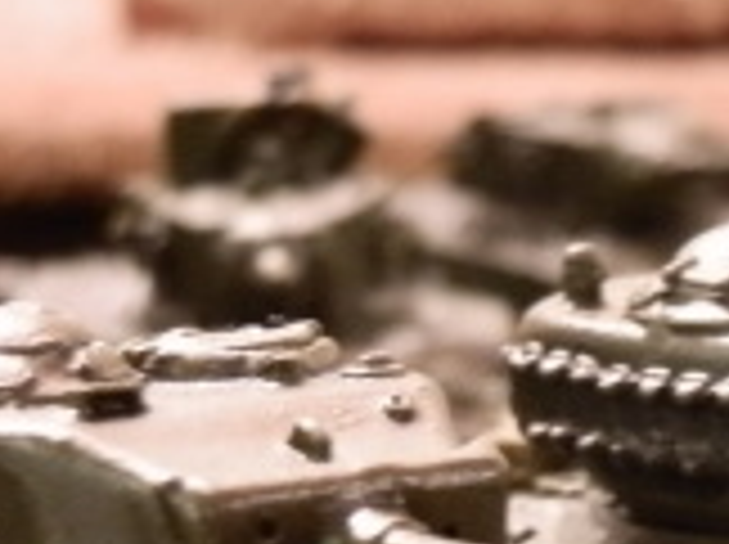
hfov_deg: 9.7
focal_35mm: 202
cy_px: 688
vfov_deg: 7.3
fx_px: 4248
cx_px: 891
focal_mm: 10.99
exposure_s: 1/8
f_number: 3.7
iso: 400
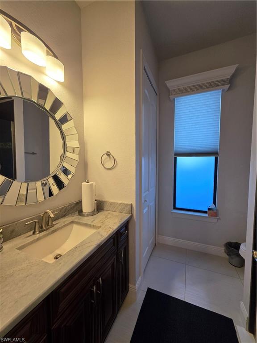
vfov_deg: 106.2
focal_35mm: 13
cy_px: 172
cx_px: 128
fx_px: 129
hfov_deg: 89.9
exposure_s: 1/120
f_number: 1.9
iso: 125
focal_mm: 2.2
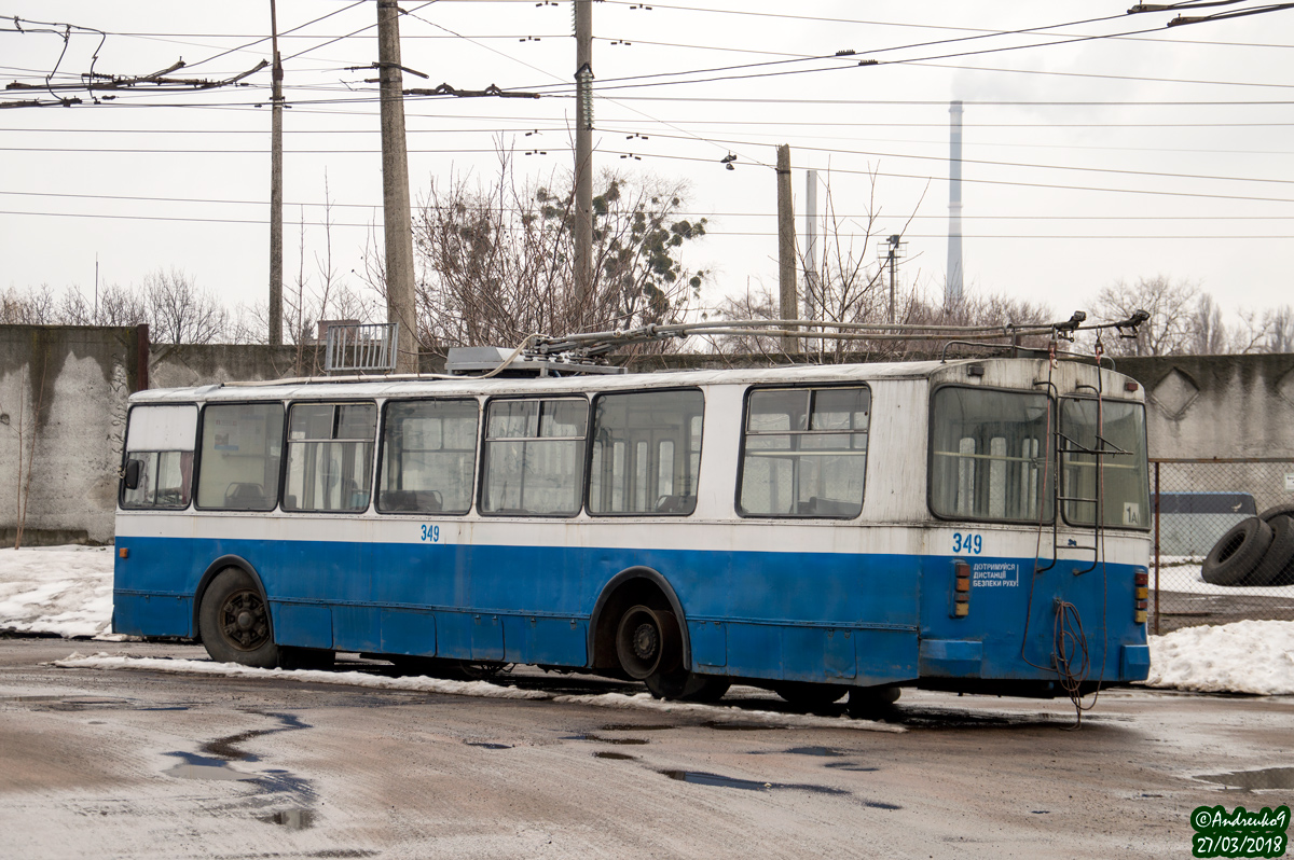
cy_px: 430
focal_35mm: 78
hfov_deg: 26.0
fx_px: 2801
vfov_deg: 17.5
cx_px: 647
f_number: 5.6
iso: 200
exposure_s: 1/800
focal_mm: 52
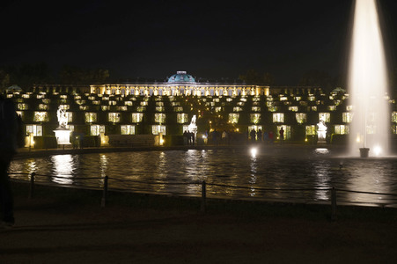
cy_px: 132
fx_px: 463
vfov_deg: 31.8
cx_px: 198
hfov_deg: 46.4
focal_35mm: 42
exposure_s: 1/2
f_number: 4
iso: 640
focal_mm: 42
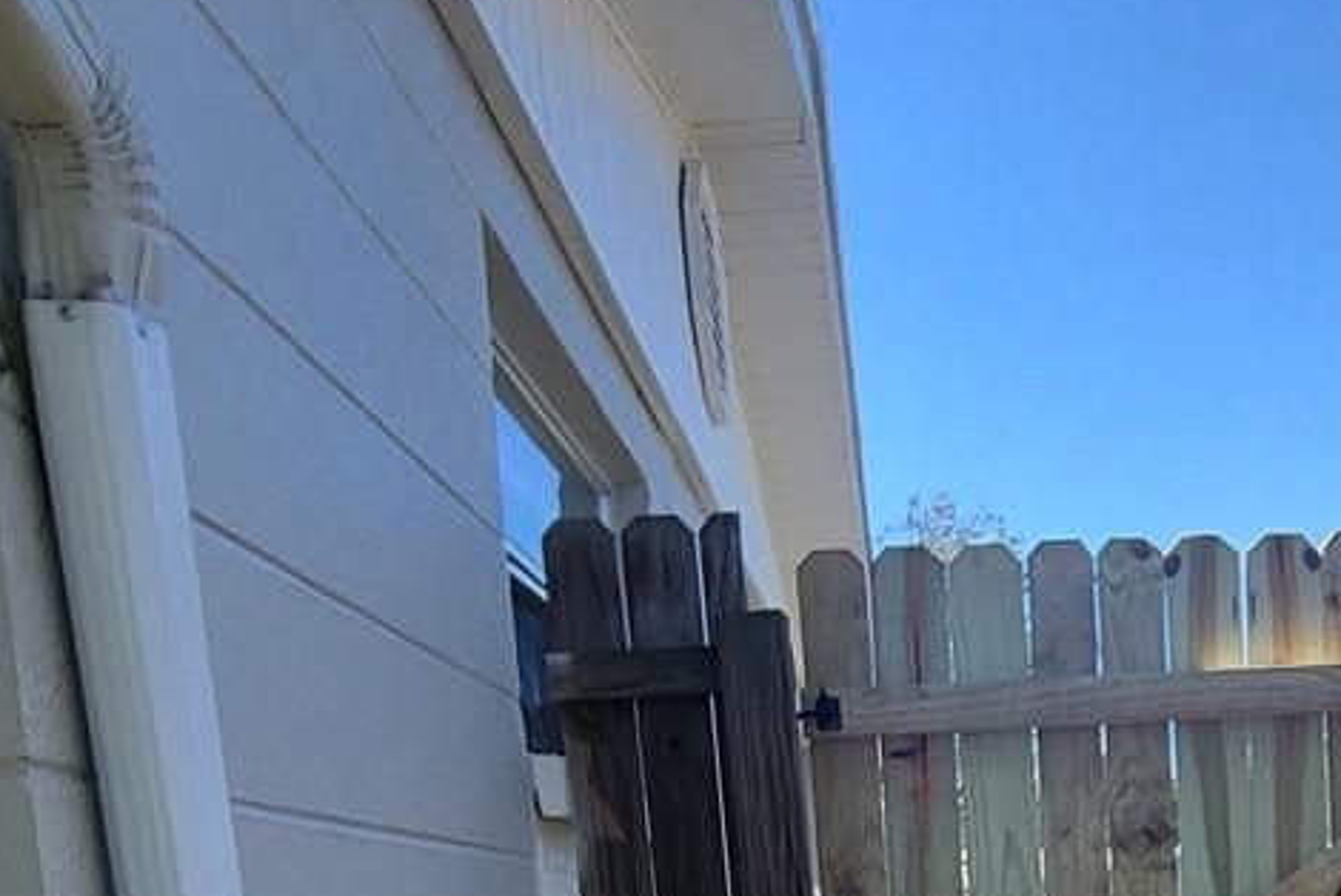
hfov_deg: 40.1
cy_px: 1190
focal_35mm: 46
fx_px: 1714
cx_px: 1158
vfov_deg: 25.0
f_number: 2.2
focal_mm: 1.74
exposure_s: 1/489
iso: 32
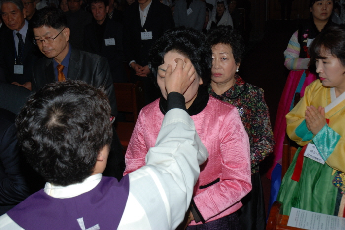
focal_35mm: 44
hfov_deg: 44.9
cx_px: 172
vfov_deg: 30.9
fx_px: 417
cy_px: 115
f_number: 8
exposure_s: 1/60
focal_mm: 29
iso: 200
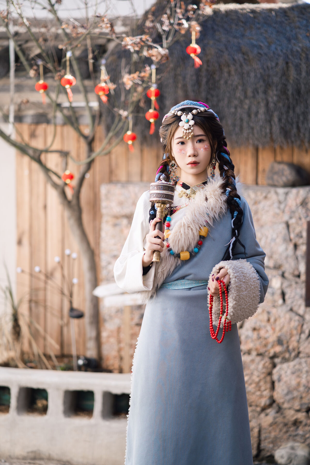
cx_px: 155
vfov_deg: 23.9
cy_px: 232
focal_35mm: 85
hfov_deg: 16.1
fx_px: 1098
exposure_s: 1/500
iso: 100
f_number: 1.8
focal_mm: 85
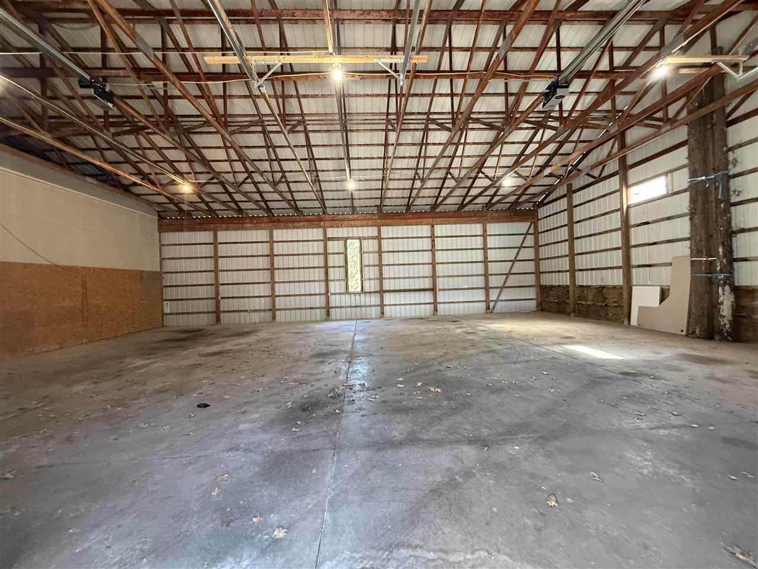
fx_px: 307
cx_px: 379
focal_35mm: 14
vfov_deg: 85.7
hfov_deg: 102.1
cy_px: 284
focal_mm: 2.22
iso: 500
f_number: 2.2
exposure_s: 1/60
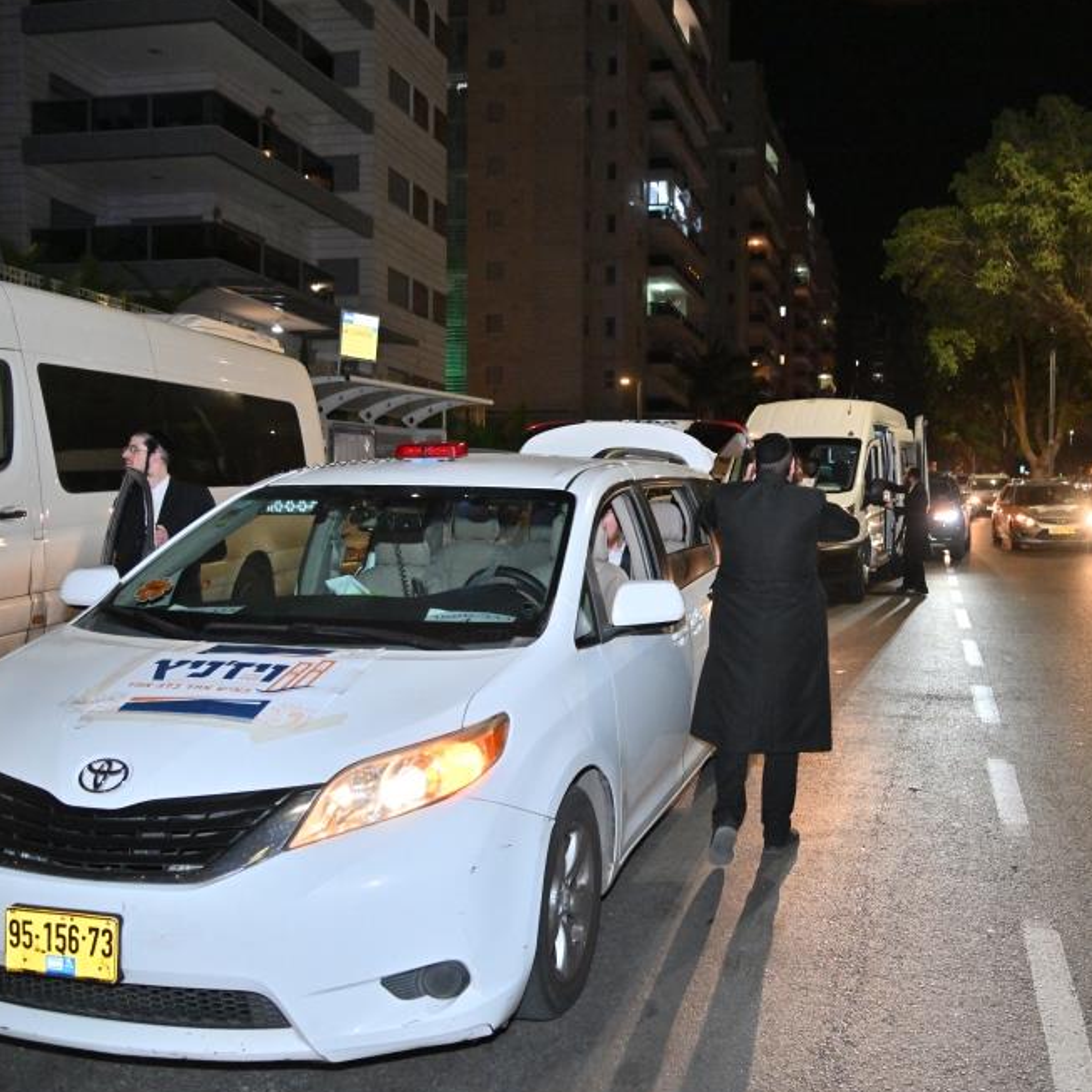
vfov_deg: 51.1
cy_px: 563
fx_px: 1142
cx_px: 682
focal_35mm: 32
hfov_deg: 50.6
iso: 2000
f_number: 4
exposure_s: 1/200
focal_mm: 24
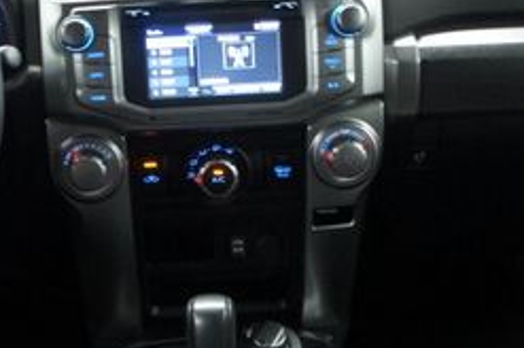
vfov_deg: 19.1
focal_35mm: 70
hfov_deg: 28.7
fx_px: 1018
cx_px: 180
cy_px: 297
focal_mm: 18
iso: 1600
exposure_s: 1/20
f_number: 3.5
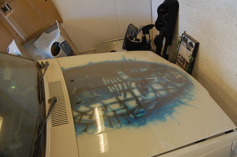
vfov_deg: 42.2
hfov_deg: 60.3
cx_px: 131
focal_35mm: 31
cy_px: 81
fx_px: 204
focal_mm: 18
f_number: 3.5
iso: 800
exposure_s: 1/40
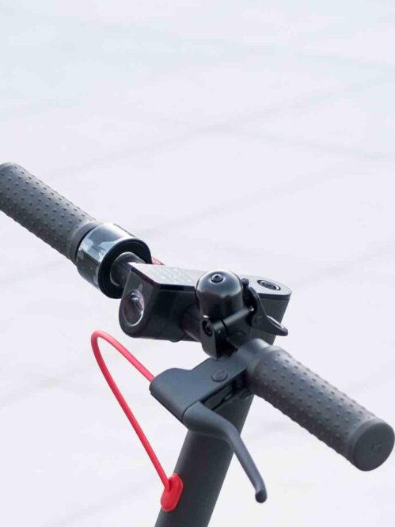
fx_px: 2984
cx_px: 353
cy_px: 863
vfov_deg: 9.7
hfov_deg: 7.6
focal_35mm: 196
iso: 200
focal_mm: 35
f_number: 2
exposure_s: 1/250
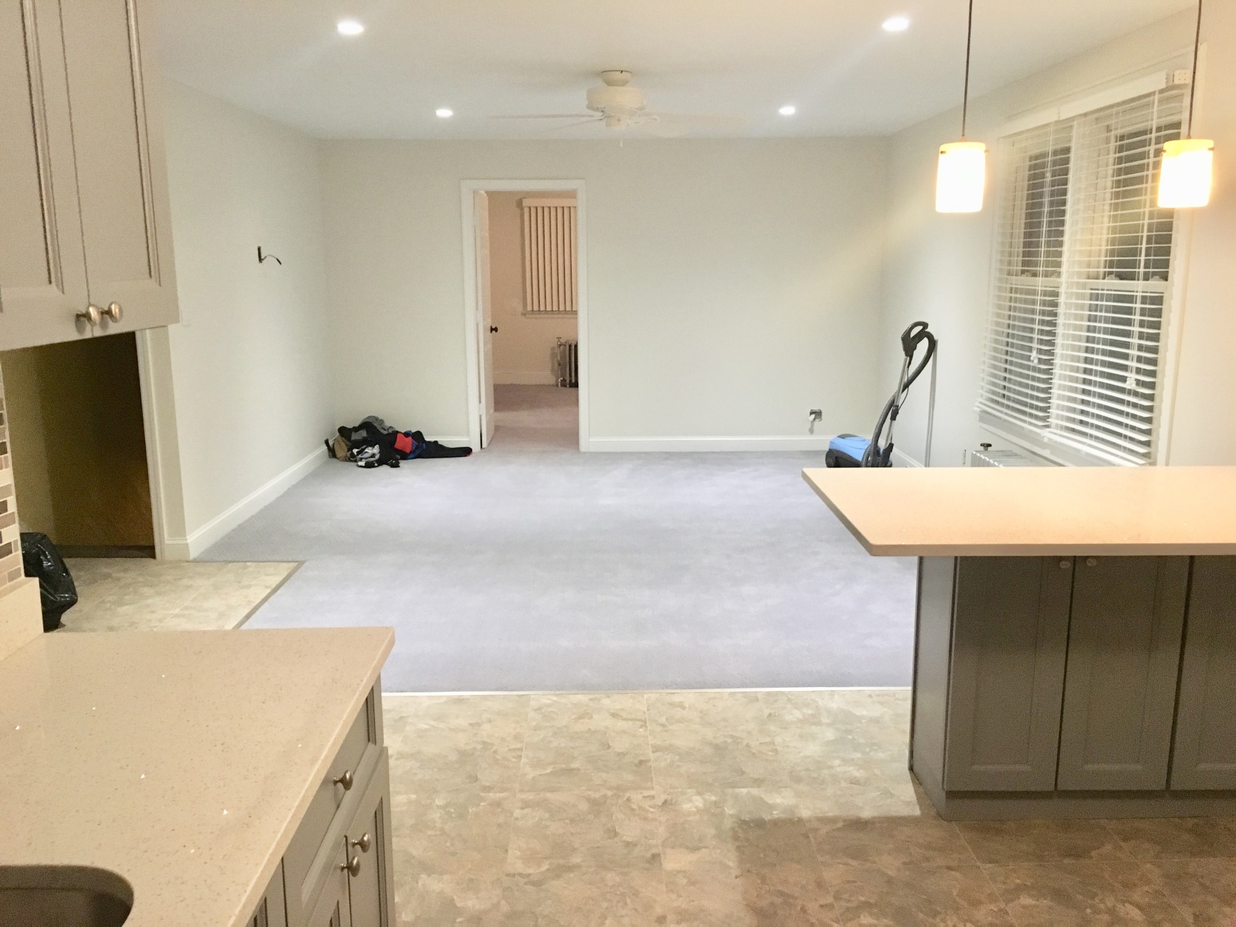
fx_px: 1035
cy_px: 464
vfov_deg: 48.2
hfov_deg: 61.7
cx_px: 618
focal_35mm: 29
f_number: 2.2
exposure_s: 1/30
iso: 200
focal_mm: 4.15
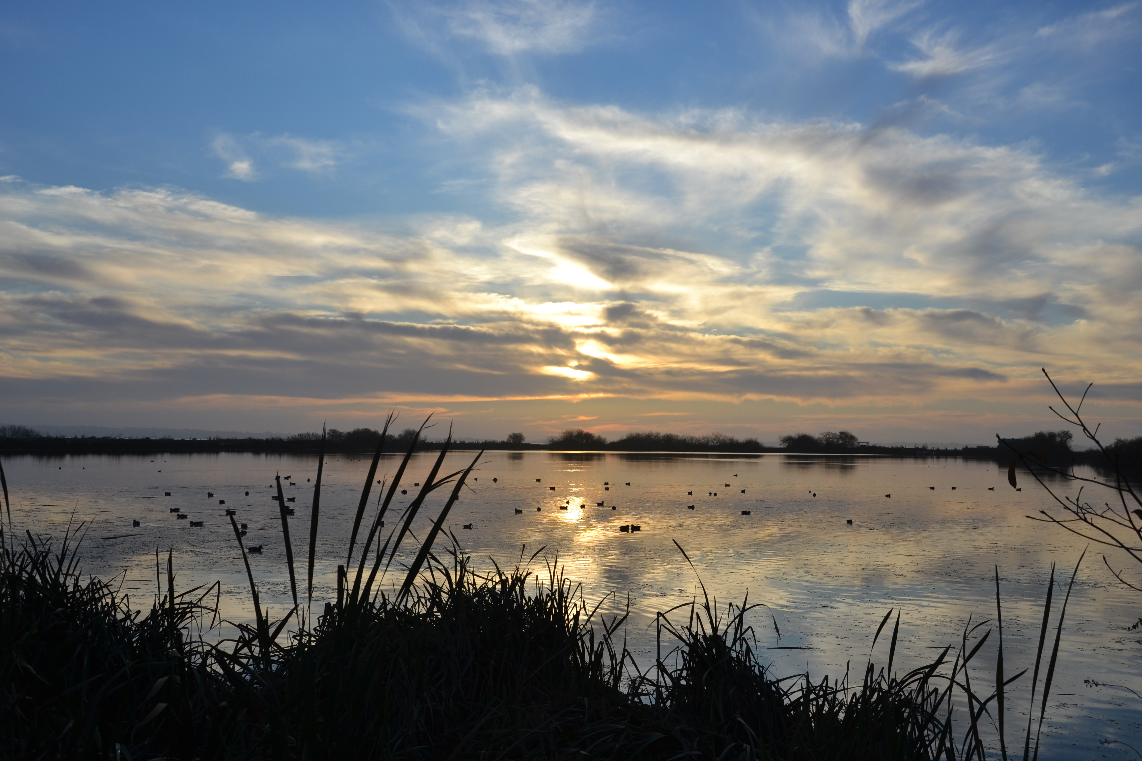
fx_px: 1189
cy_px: 380
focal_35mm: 38
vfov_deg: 35.5
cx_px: 571
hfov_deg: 51.3
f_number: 8
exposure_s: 1/250
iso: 100
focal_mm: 25
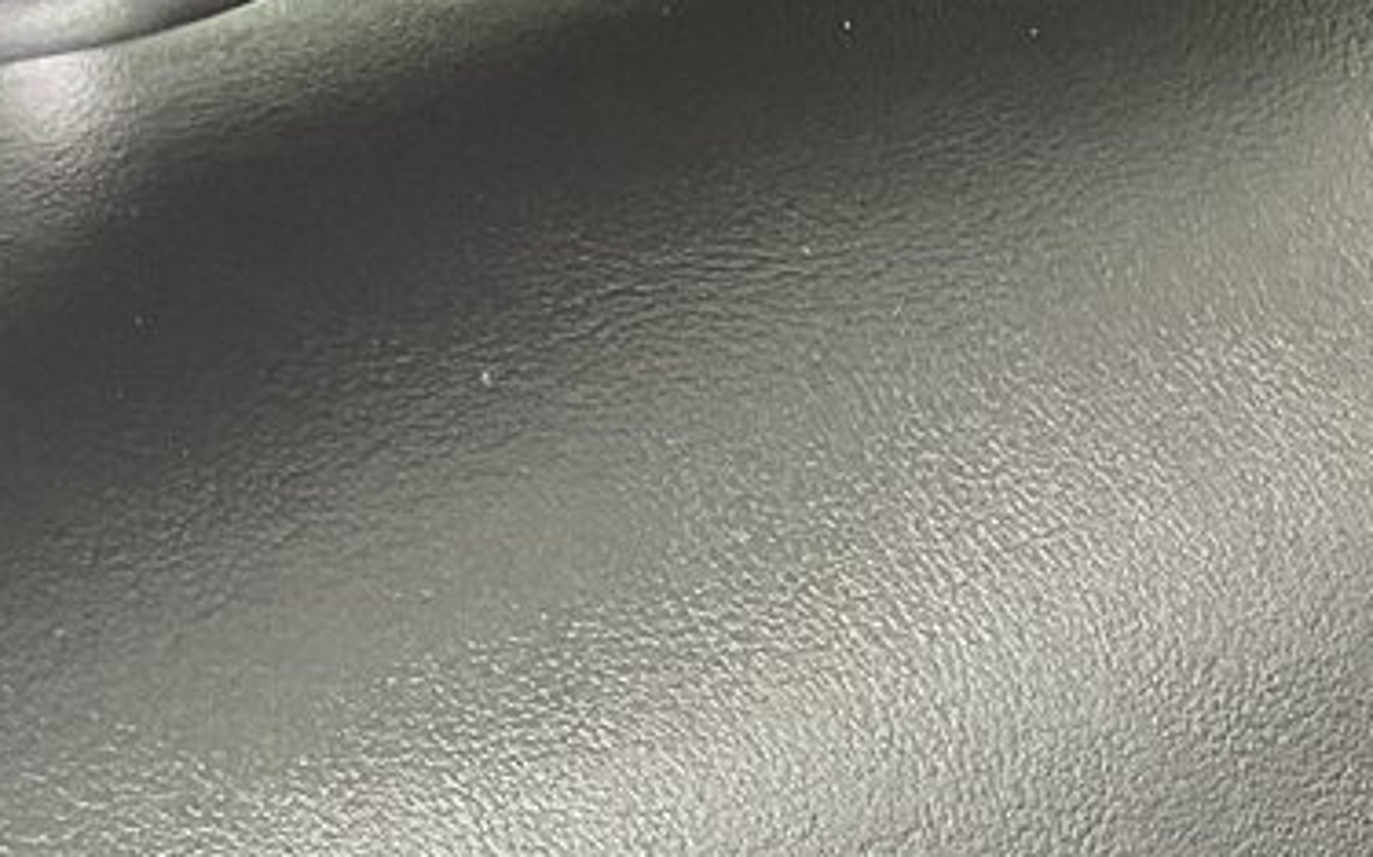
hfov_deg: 16.2
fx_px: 4638
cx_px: 1642
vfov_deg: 9.8
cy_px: 1687
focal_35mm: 124
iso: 50
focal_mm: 3
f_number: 1.8
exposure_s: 1/60
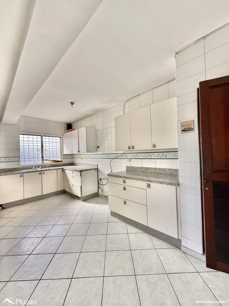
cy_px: 153
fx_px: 123
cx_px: 114
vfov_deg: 102.1
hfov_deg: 85.7
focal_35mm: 14
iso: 64
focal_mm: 2.22
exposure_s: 1/99
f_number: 2.2
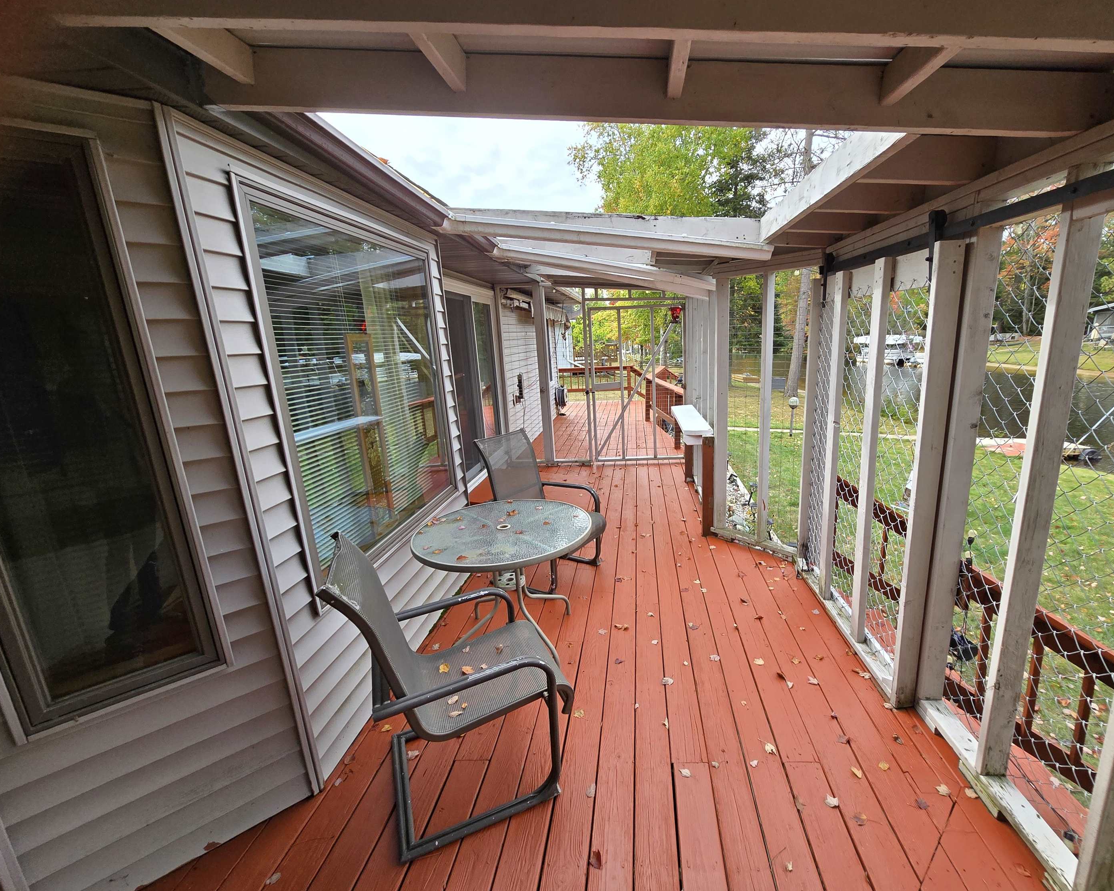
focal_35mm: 14
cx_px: 611
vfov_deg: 88.0
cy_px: 459
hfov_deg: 100.4
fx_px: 462
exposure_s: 1/719
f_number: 2.2
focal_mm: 2.2
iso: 100
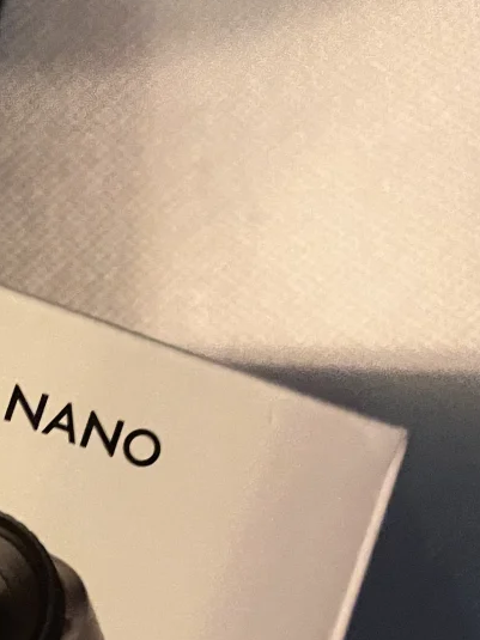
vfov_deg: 26.5
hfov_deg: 19.5
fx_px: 1295
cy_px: 616
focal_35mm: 70
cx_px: -127
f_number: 1.6
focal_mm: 4.2
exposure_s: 1/17
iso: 1000
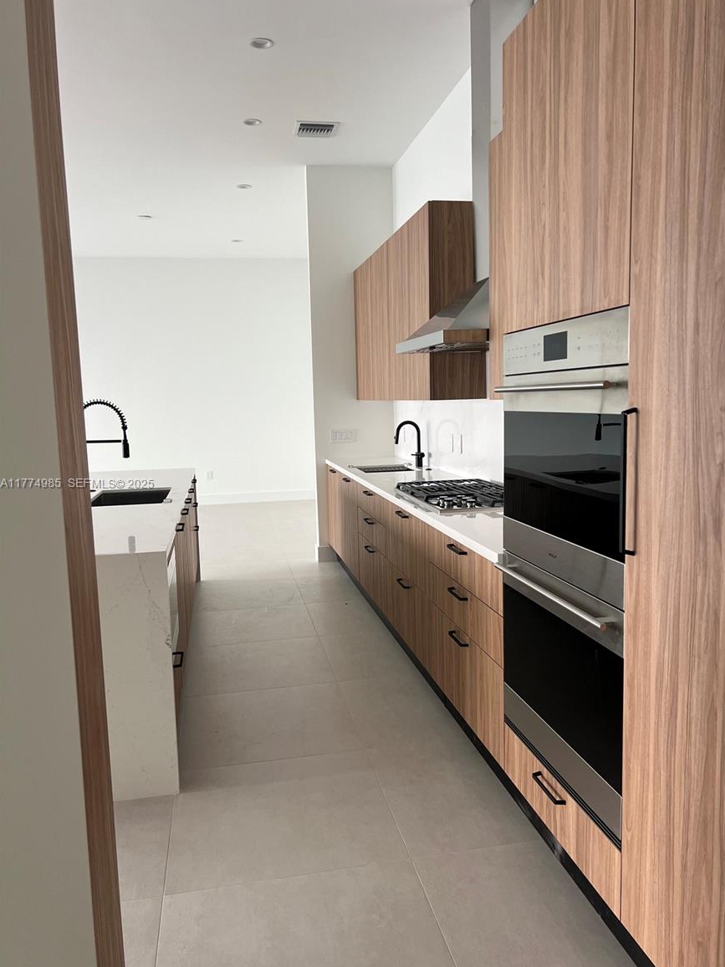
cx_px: 375
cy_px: 484
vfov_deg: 65.3
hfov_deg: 51.3
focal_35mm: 27
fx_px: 754
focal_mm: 5.7
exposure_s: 1/120
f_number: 1.5
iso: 80
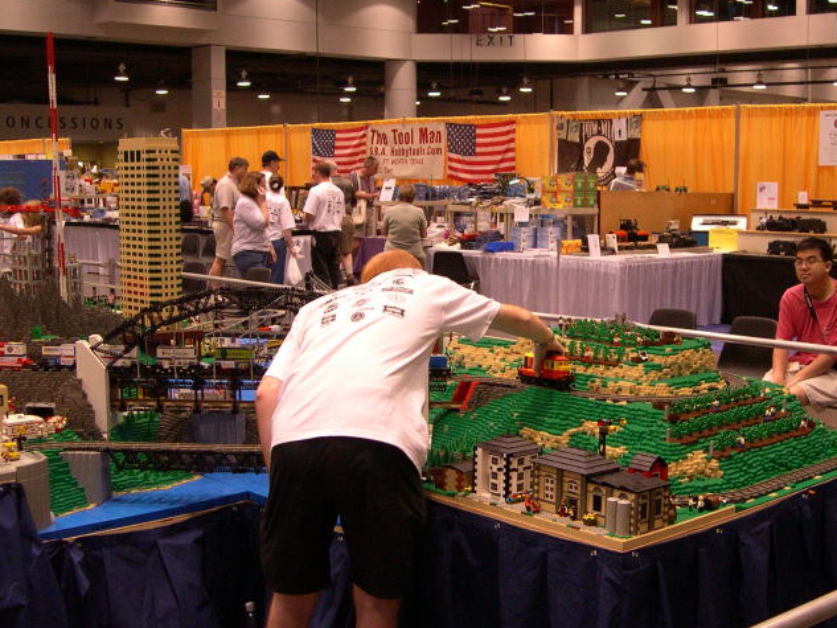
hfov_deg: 39.5
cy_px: 338
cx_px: 505
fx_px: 1161
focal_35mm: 48
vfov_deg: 30.3
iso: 400
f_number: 2.8
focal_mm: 8
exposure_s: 1/94.8
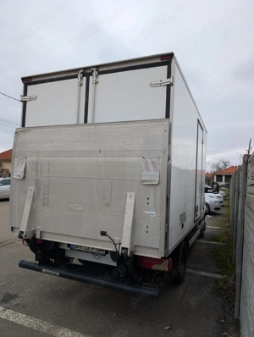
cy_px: 168
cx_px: 127
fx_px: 234
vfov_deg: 71.5
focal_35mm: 24
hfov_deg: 57.0
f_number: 1.68
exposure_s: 1/460
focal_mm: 6.9
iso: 24
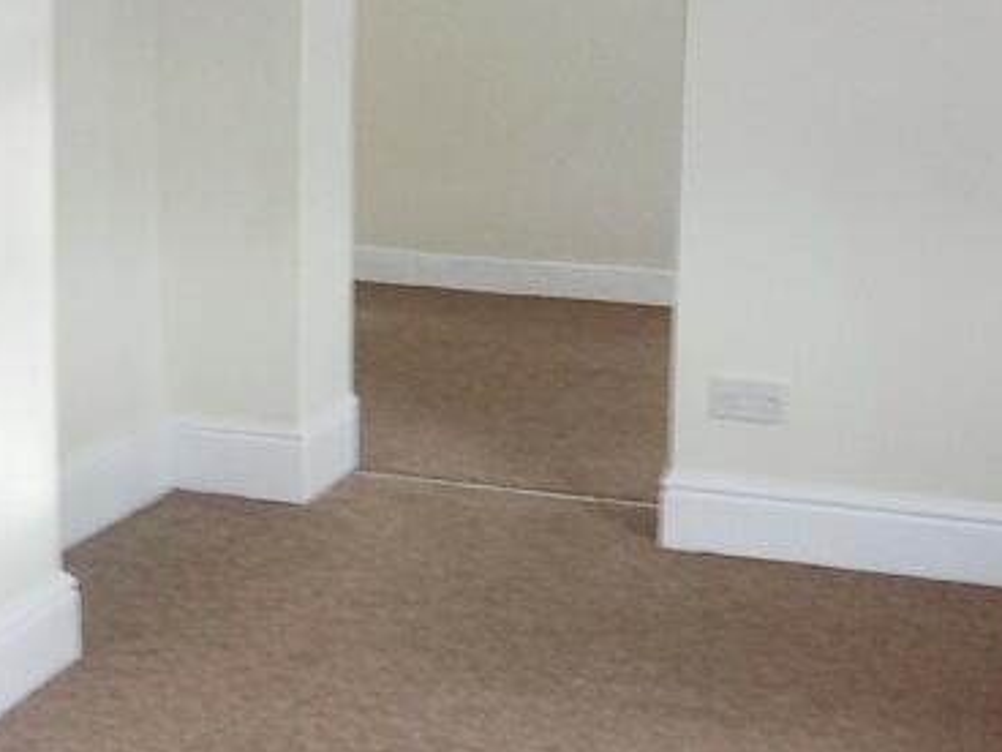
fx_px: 1853
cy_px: 169
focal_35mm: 64
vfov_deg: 22.7
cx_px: 594
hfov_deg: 30.2
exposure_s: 1/30
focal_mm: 4
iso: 160
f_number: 3.1
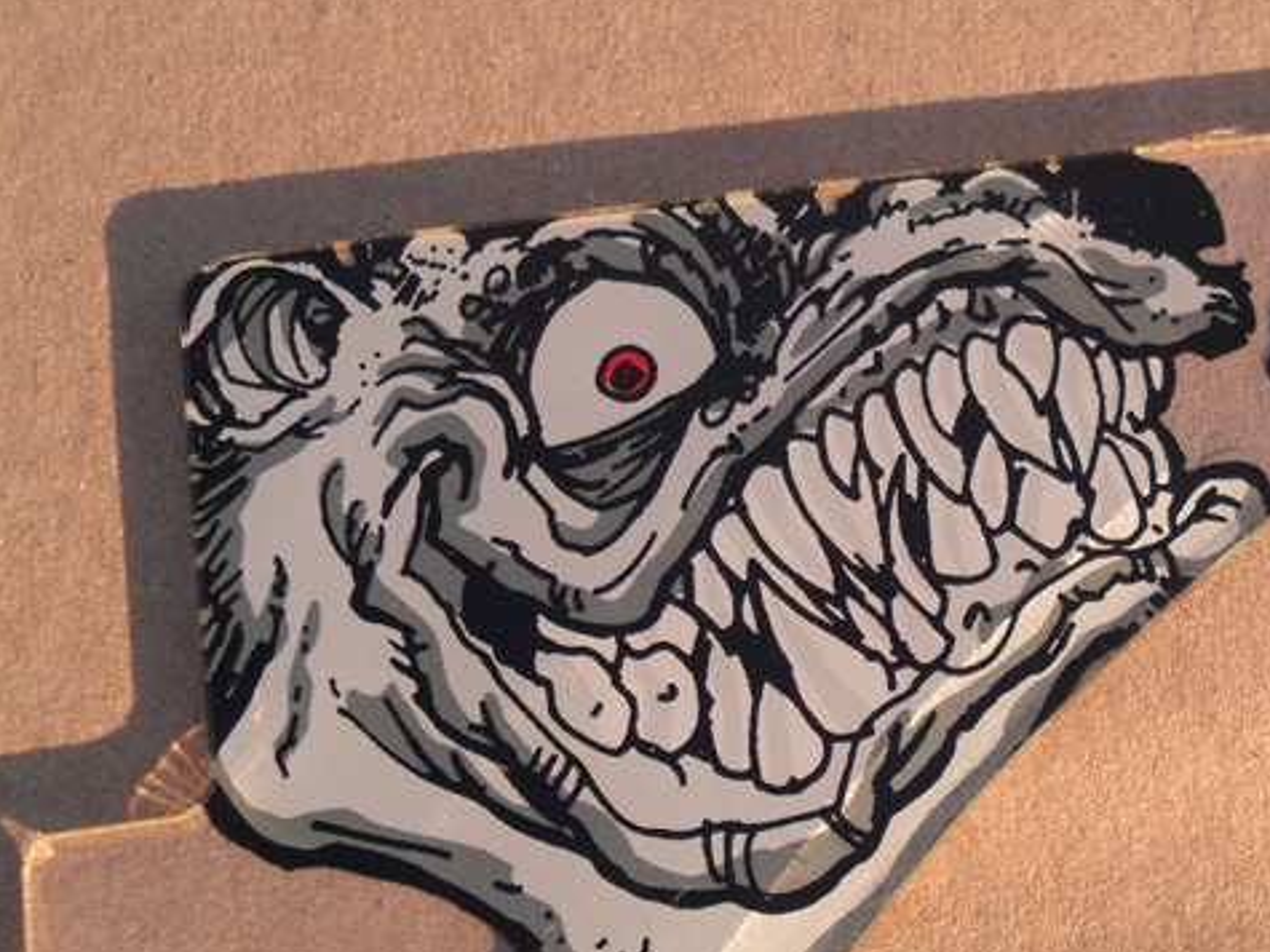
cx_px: 936
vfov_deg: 24.6
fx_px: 2164
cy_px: 658
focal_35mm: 59
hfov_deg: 32.2
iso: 80
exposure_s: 1/250
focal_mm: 6.3
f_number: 3
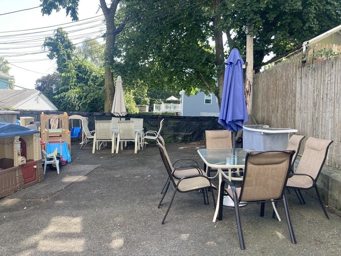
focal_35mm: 28
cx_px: 170
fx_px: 276
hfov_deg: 63.4
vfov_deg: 49.7
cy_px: 128
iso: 20
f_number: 1.8
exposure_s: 1/182
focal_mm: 3.99
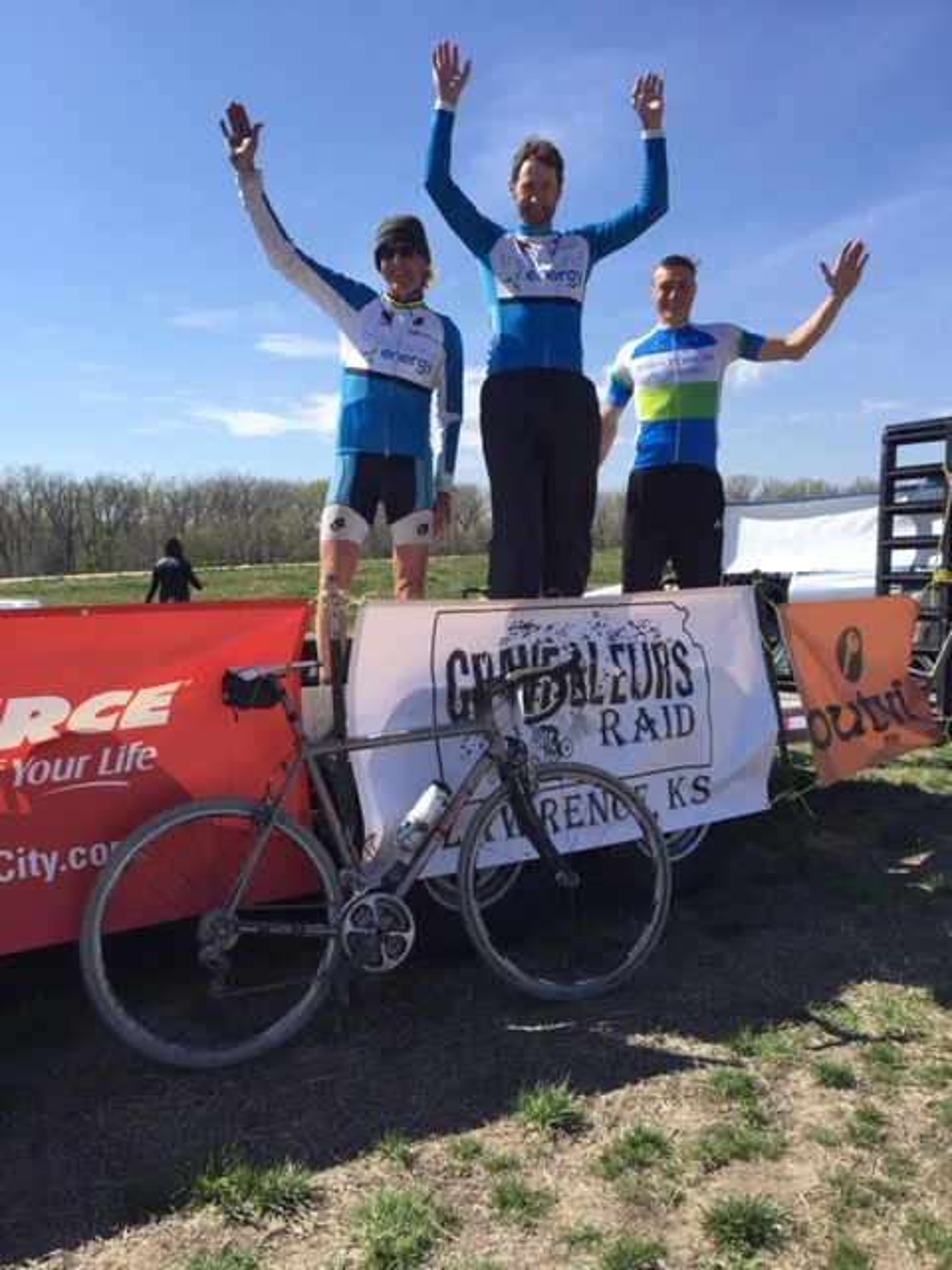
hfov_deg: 48.2
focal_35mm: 29
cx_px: 476
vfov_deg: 61.7
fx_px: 1063
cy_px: 635
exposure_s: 1/1799
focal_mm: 4.15
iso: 32
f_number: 2.2
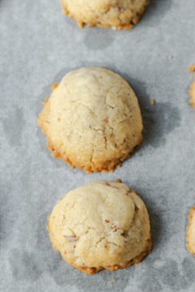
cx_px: 94
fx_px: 876
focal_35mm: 108
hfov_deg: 12.7
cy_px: 211
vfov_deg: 18.8
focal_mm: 50
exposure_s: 1/8
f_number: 5
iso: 100
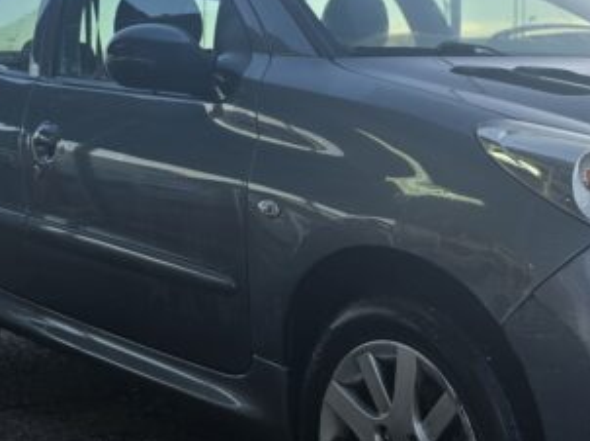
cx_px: 469
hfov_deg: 30.9
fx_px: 1039
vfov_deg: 23.9
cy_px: 287
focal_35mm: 61
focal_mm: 6.3
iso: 12
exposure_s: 1/131
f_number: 1.7
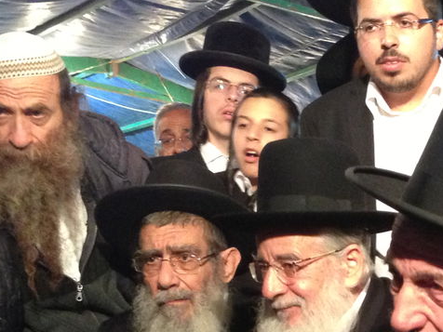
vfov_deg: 14.8
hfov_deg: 19.4
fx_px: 1241
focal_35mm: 97
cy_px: 374
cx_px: 480
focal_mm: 4.13
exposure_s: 1/15
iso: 400
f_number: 2.4
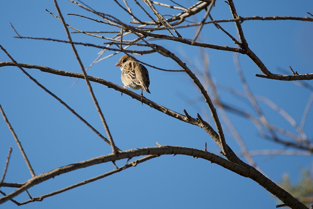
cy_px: 79
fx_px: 5209
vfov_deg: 2.3
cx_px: 125
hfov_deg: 3.4
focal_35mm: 599
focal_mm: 300
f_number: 5.6
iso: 100
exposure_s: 1/400
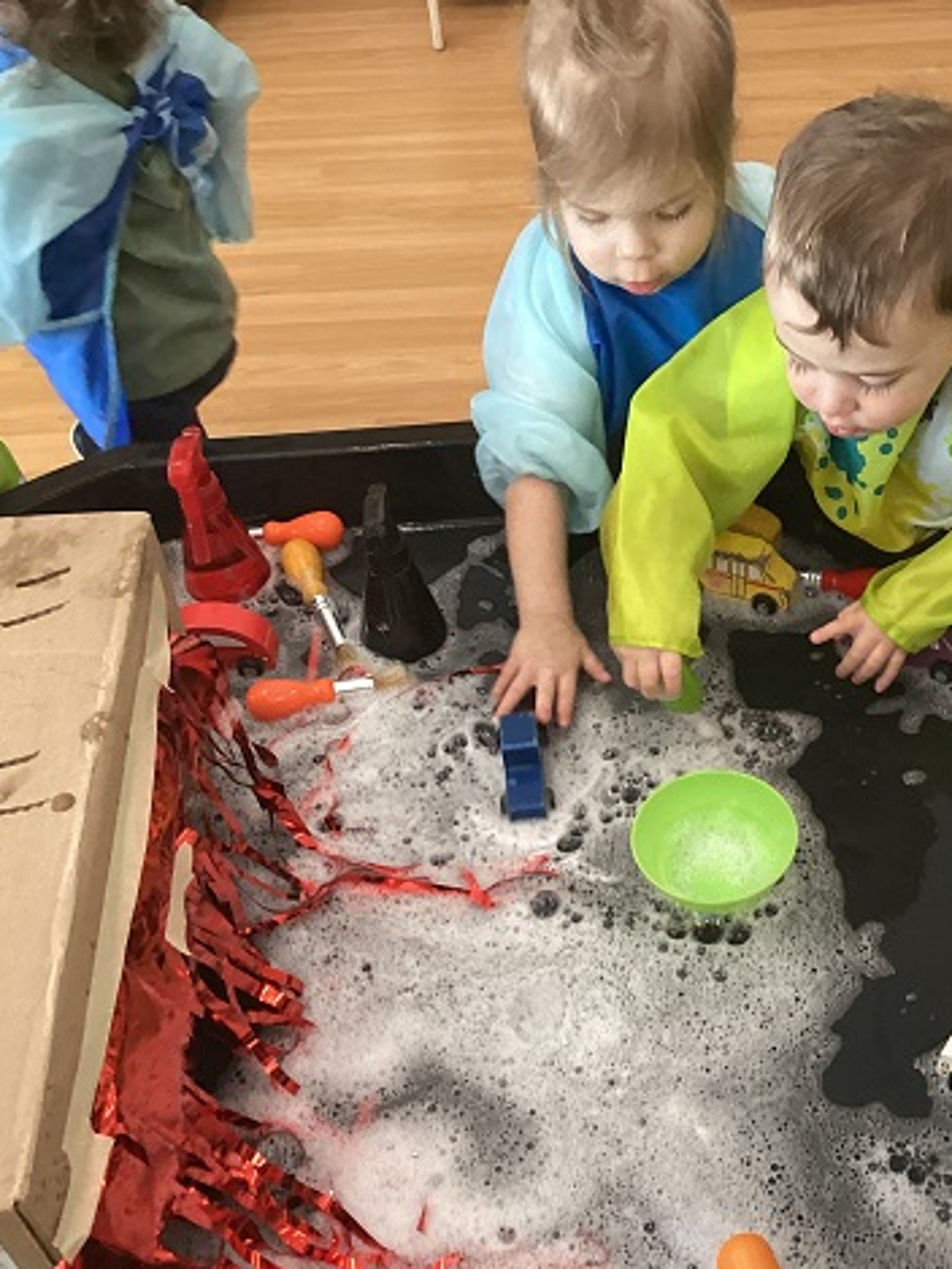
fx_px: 1613
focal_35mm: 44
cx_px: 646
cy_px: 752
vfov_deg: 42.8
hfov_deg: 32.6
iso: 320
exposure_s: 1/60
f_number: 2.4
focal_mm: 3.3
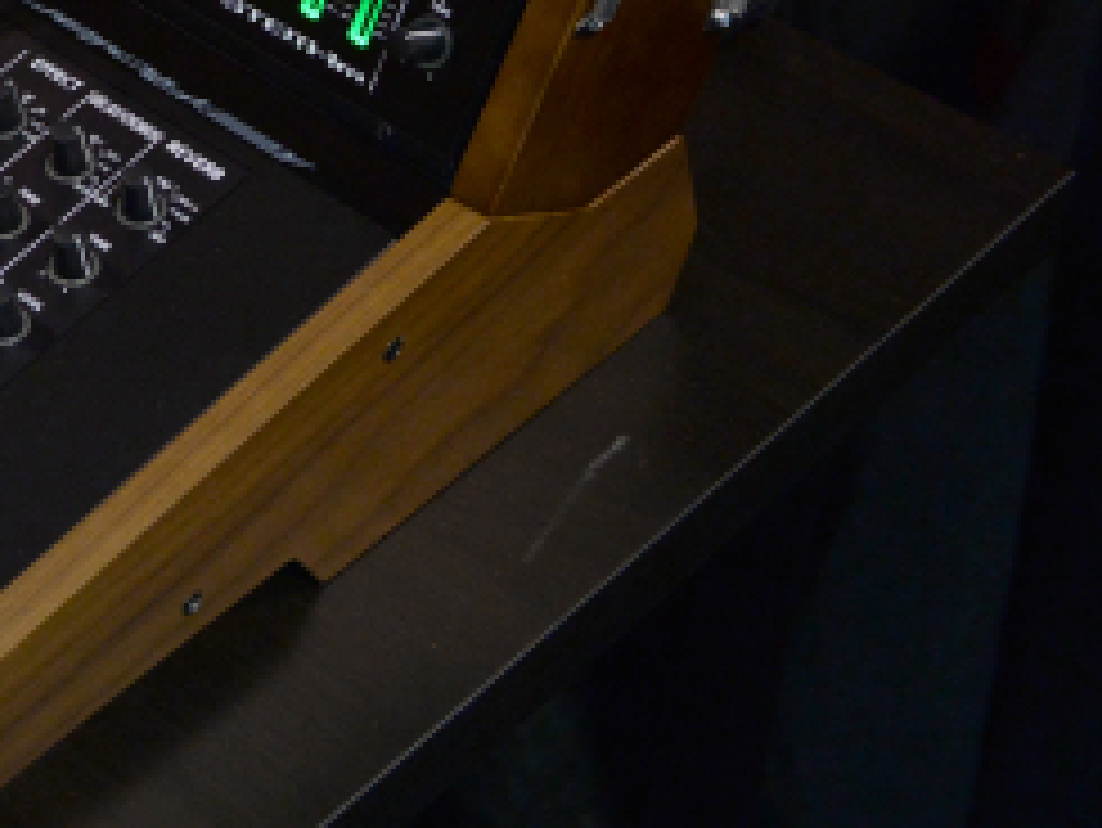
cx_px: -412
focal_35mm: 103
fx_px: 3281
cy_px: 63
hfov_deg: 17.6
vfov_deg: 14.2
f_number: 5
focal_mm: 35
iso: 3200
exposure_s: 1/500
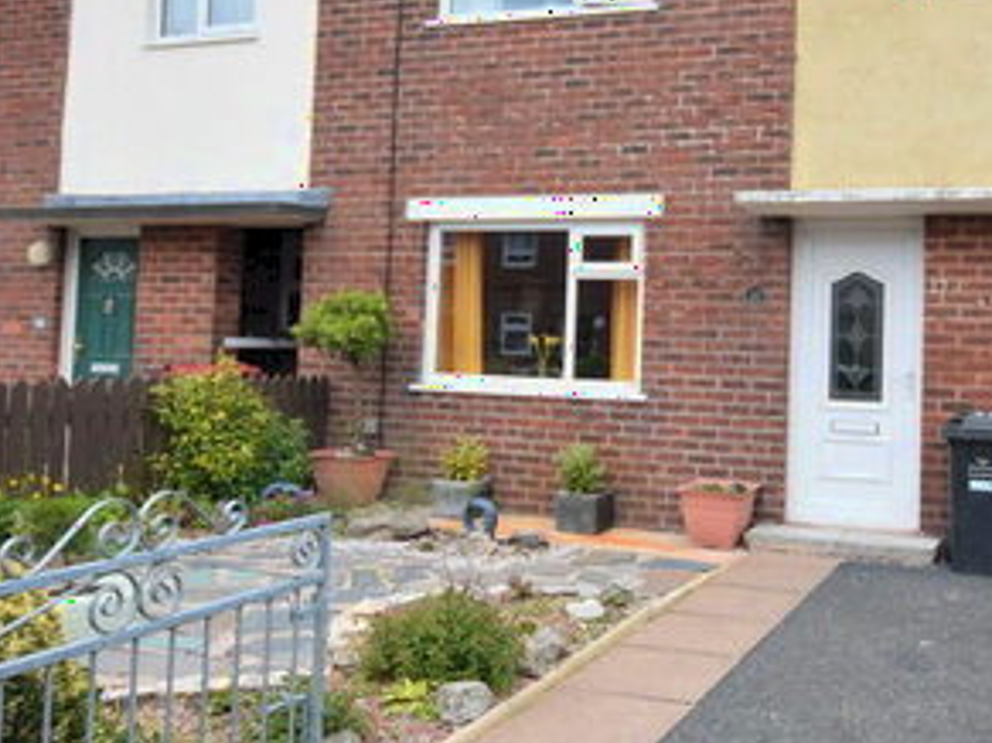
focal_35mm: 38
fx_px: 1093
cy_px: 288
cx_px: 723
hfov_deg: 47.3
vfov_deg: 37.4
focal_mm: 11
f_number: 8
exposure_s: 1/250
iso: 400
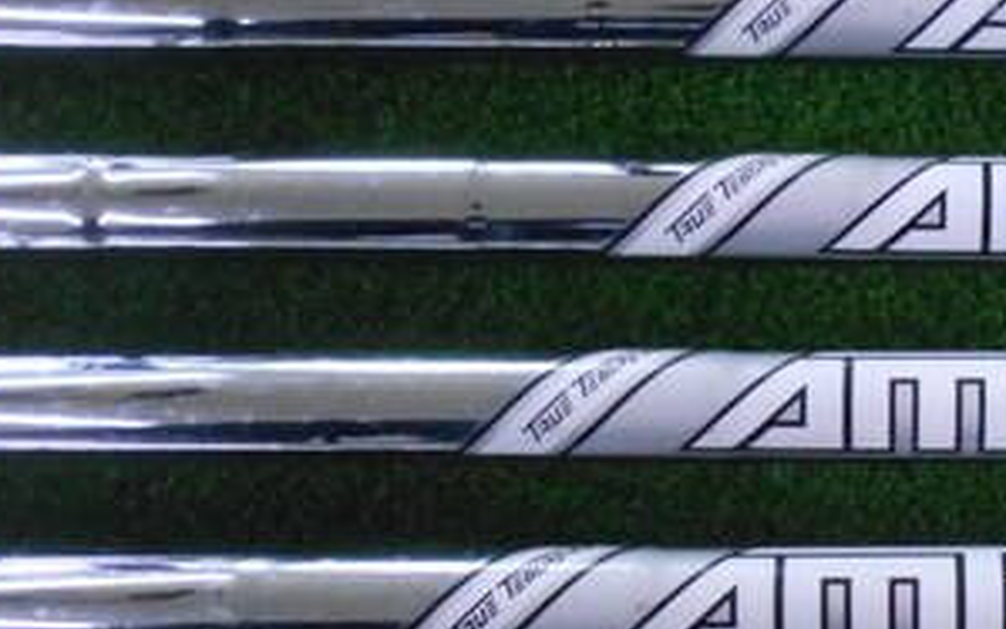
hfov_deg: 33.5
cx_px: 814
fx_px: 1618
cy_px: 424
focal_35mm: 59
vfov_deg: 21.9
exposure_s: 1/250
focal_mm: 4.6
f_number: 3.2
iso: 800
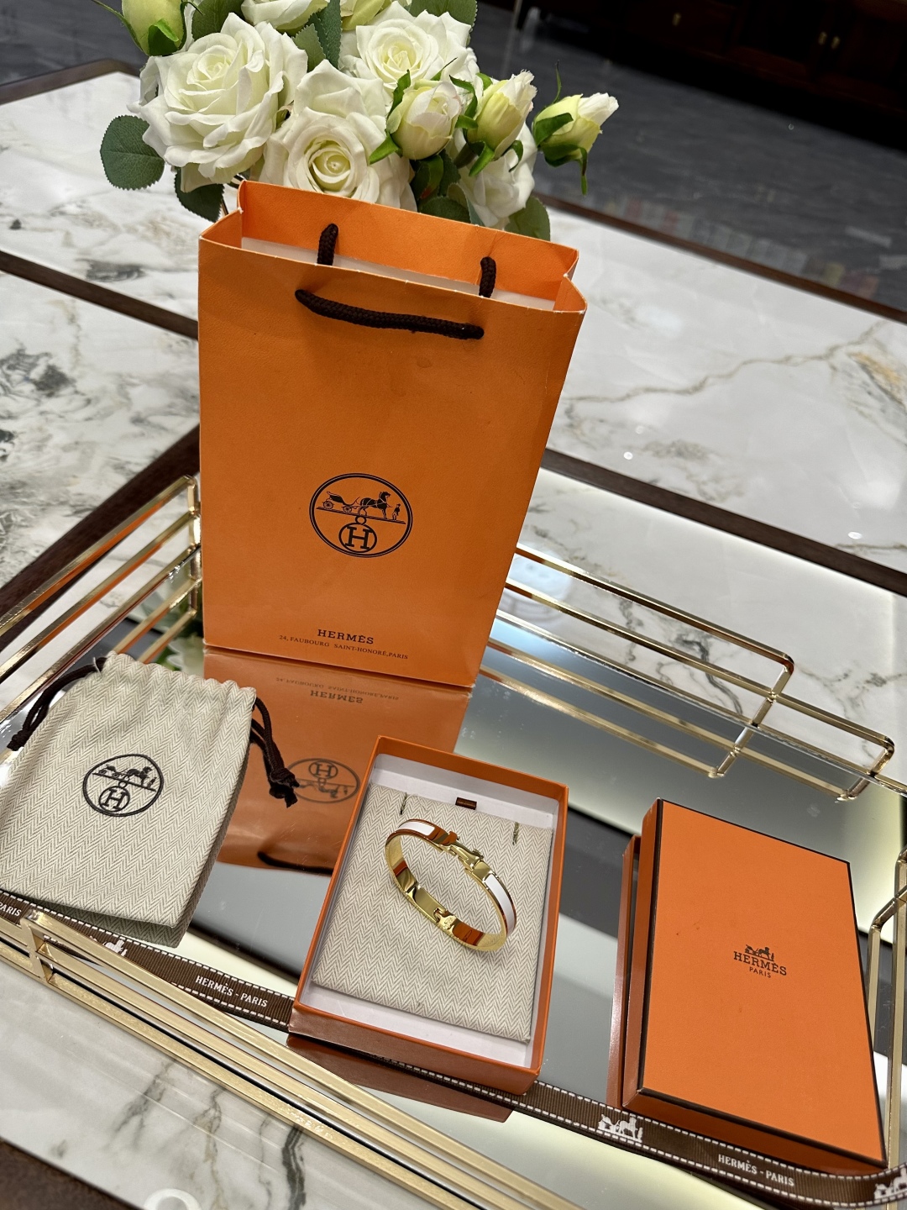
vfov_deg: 71.6
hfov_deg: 56.8
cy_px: 605
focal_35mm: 24
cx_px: 454
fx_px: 838
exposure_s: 1/100
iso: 160
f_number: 1.78
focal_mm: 6.86
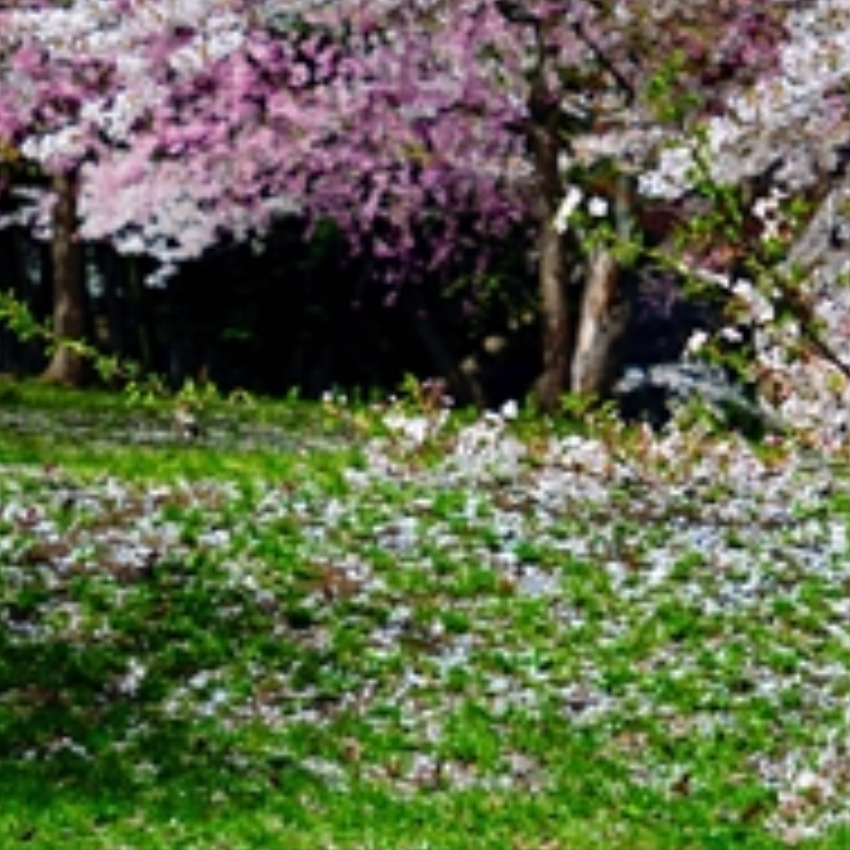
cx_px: 639
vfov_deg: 6.8
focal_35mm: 259
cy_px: 254
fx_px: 7195
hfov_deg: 6.8
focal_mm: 96
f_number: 8
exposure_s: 1/250
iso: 100
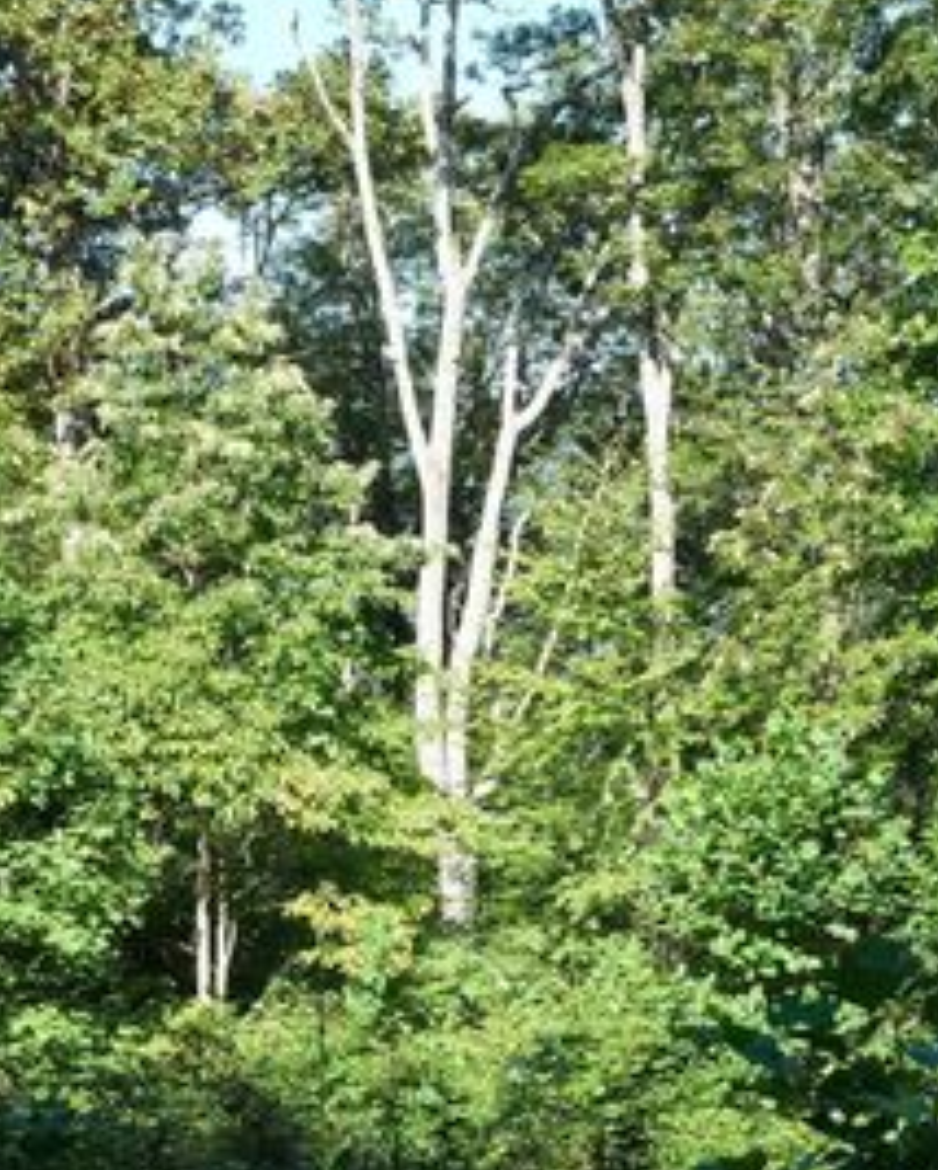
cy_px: 664
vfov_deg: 26.4
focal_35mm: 72
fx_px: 2496
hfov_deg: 20.8
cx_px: 881
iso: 320
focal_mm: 27
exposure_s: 1/40
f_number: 16
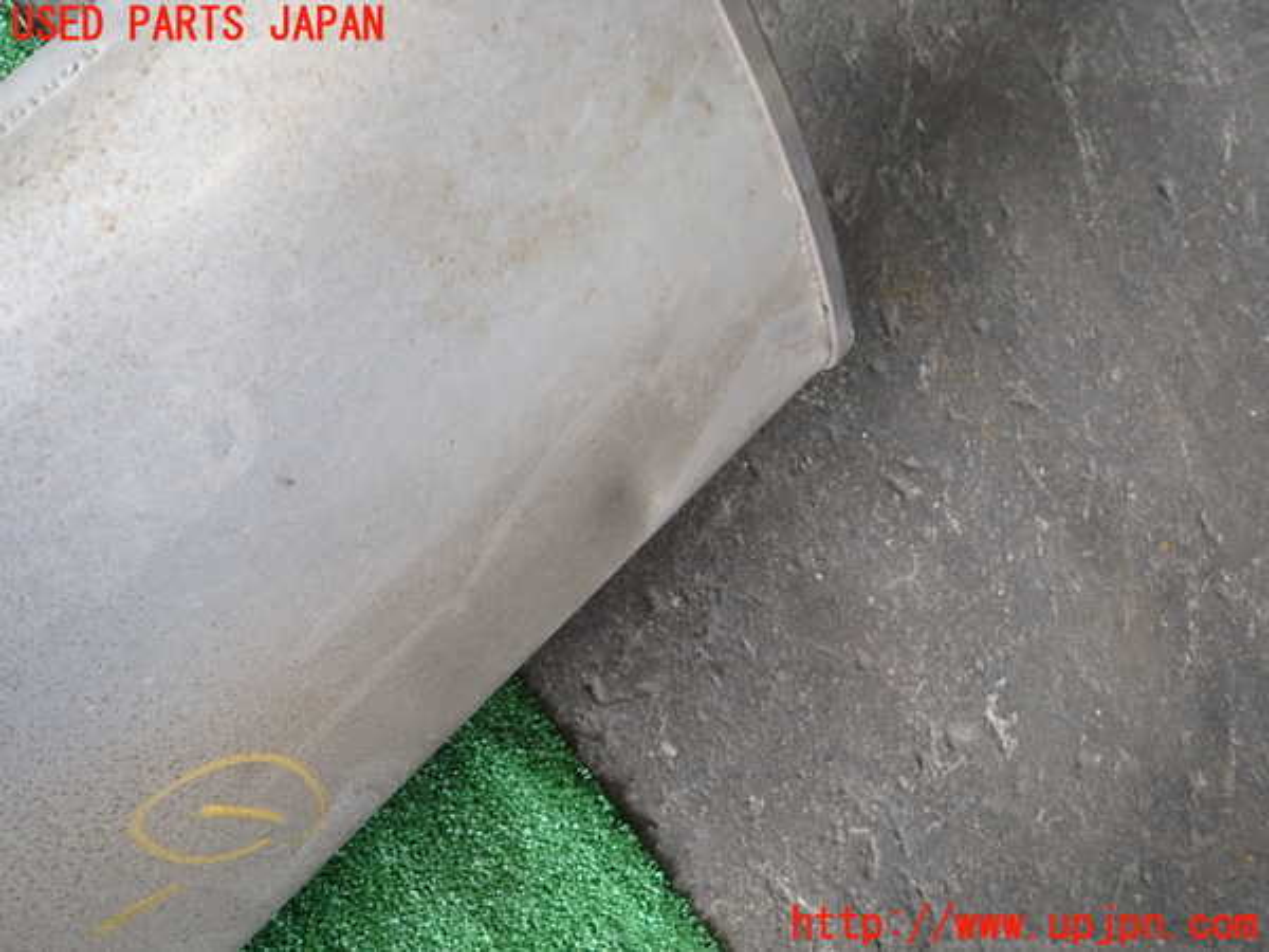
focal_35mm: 25
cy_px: 476
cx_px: 634
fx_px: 916
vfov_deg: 54.9
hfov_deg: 69.4
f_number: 2
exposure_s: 1/80
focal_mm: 4.5
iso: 100
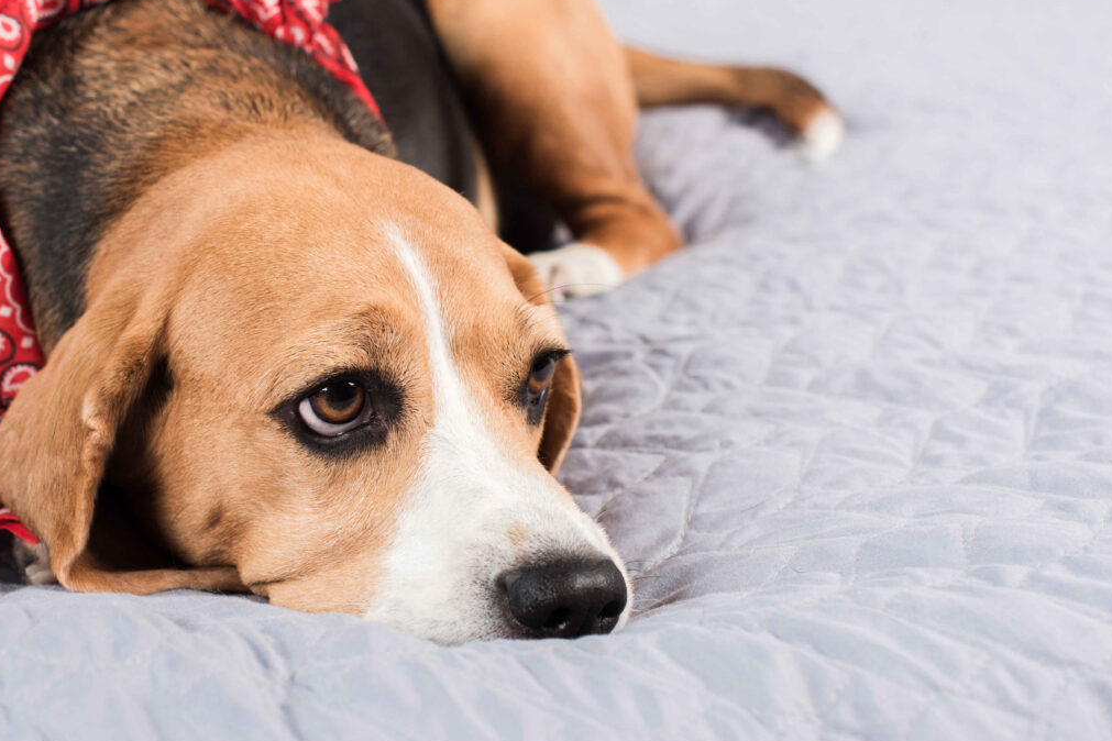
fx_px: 2347
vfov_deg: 17.9
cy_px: 318
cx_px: 343
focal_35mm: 76
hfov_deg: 26.5
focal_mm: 50
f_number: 5
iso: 200
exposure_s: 1/200
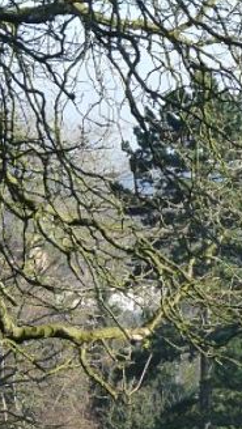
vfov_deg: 9.6
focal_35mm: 223
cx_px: 447
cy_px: 356
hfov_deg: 5.4
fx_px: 2539
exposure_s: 1/200
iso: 160
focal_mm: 16.1
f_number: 4.5
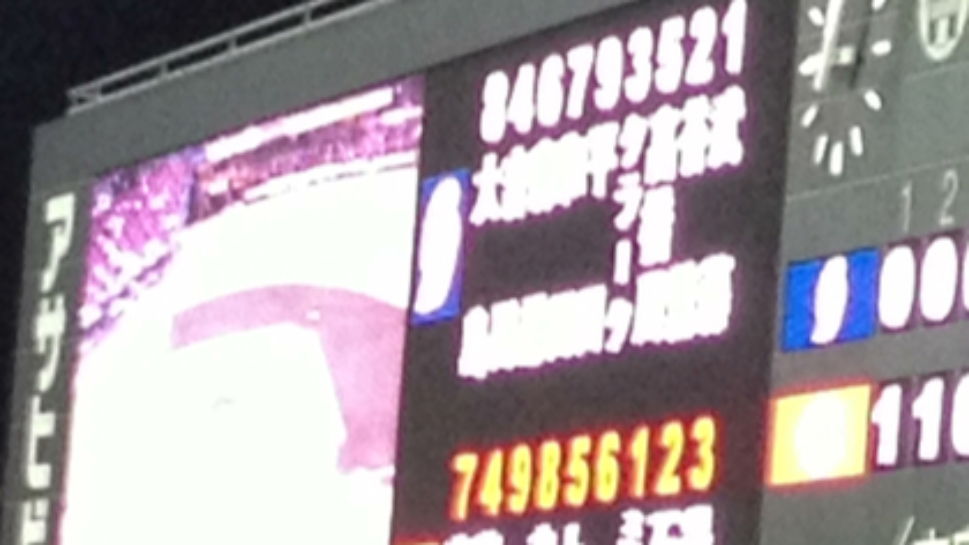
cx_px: 888
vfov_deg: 13.0
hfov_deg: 22.3
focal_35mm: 93
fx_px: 2389
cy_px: 386
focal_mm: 4.28
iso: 125
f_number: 2.4
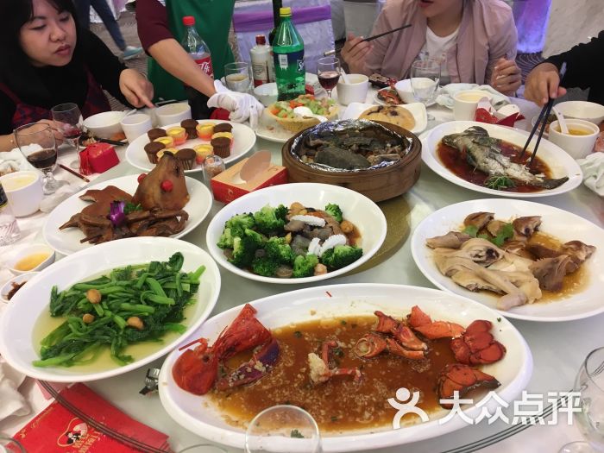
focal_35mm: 29
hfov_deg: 61.7
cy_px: 226
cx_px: 302
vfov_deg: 48.2
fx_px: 506
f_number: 2.2
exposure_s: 1/33
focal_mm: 4.15
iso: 64
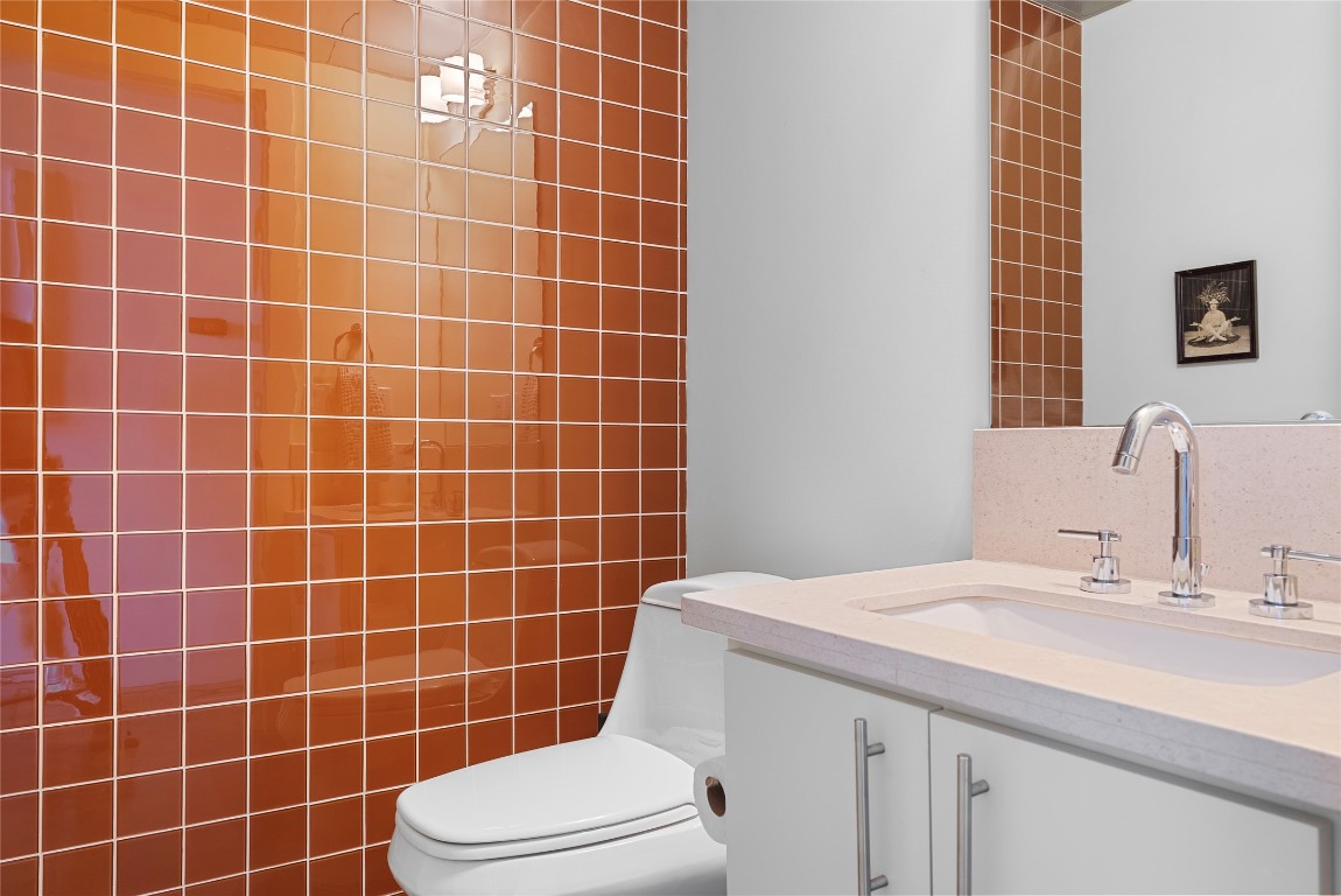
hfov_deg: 71.5
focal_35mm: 25
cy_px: 448
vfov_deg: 51.3
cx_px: 670
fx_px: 932
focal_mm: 25
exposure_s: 8
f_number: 7.1
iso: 250
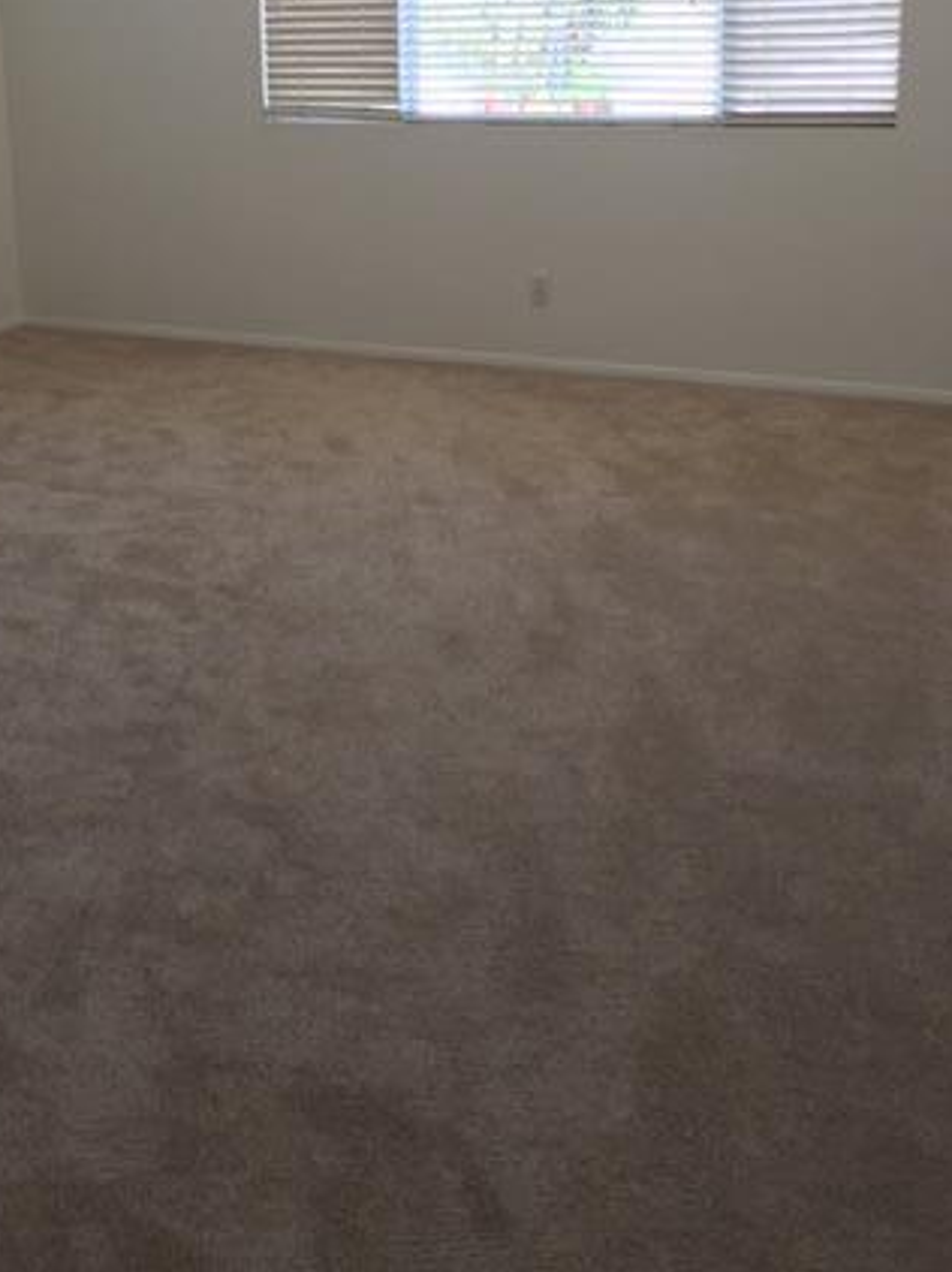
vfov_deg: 41.7
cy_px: 316
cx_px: 340
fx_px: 1615
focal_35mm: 44
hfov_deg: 32.6
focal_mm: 4.15
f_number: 2.2
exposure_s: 1/60
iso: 40
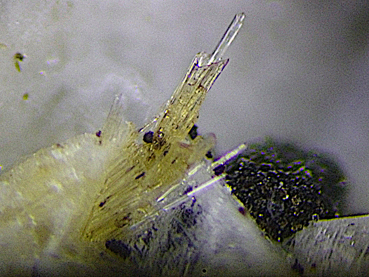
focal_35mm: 140
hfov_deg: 14.1
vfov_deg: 10.6
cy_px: 138
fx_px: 1492
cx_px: 184
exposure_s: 1/100
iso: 400
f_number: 5.7
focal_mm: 18
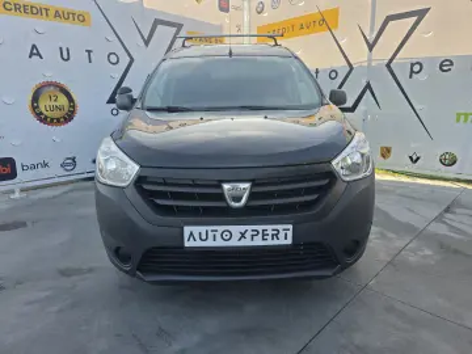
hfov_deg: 73.9
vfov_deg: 58.9
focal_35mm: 23
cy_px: 177
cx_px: 236
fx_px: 314
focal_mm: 6.3
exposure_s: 1/1410
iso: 80
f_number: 1.7
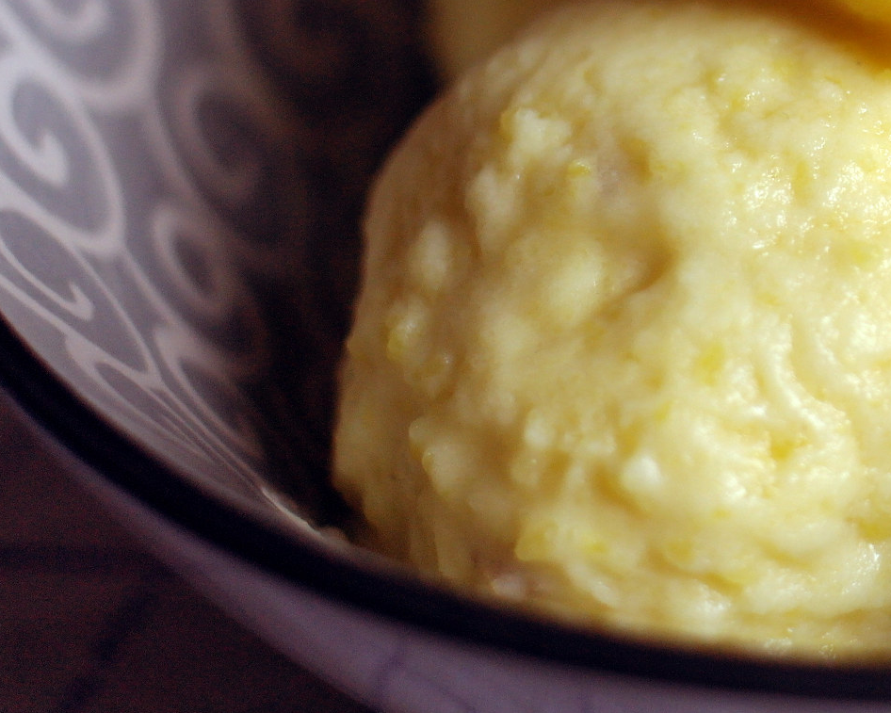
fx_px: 3007
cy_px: -1
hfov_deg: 16.3
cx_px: 1032
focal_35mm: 114
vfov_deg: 13.3
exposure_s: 1/90
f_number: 2.2
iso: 200
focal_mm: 30
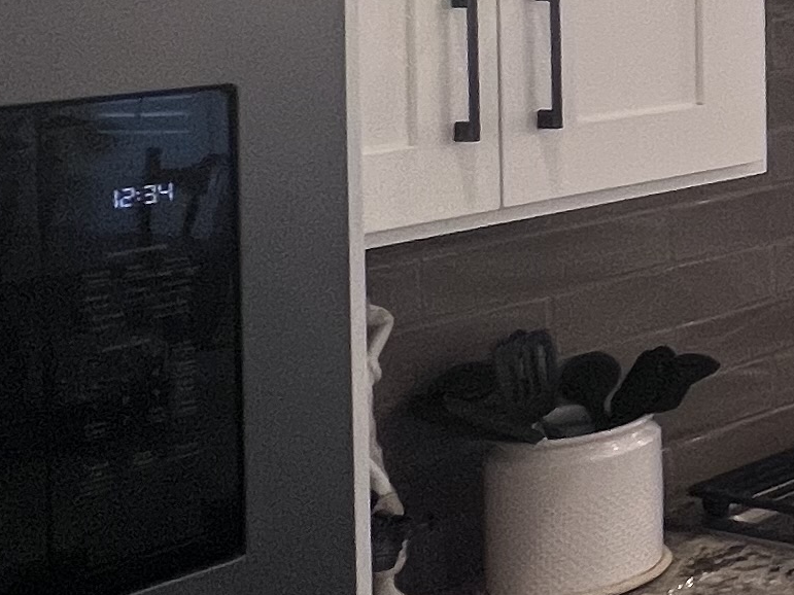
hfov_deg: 17.3
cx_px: 1699
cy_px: -102
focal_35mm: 68
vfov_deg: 20.3
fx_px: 1559
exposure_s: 1/120
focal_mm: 1.57
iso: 80
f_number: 1.8
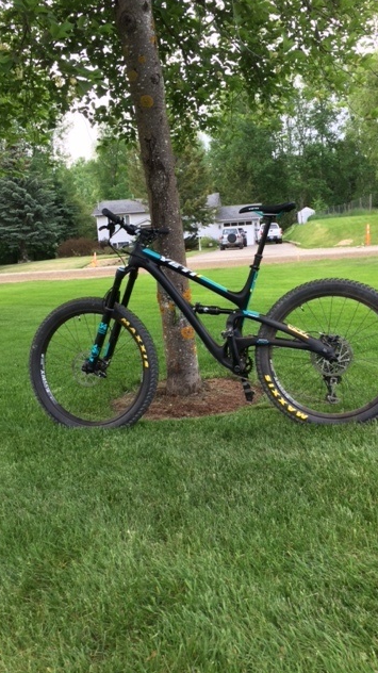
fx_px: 571
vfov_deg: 61.0
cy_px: 333
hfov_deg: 36.6
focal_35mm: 32
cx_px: 198
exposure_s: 1/60
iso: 40
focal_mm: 4.15
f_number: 2.2
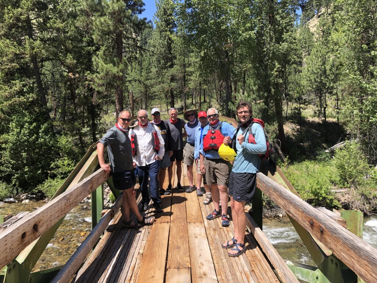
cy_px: 142
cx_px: 188
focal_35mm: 28
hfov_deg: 63.4
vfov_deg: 49.7
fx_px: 305
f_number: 1.8
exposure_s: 1/823
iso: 20
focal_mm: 3.99
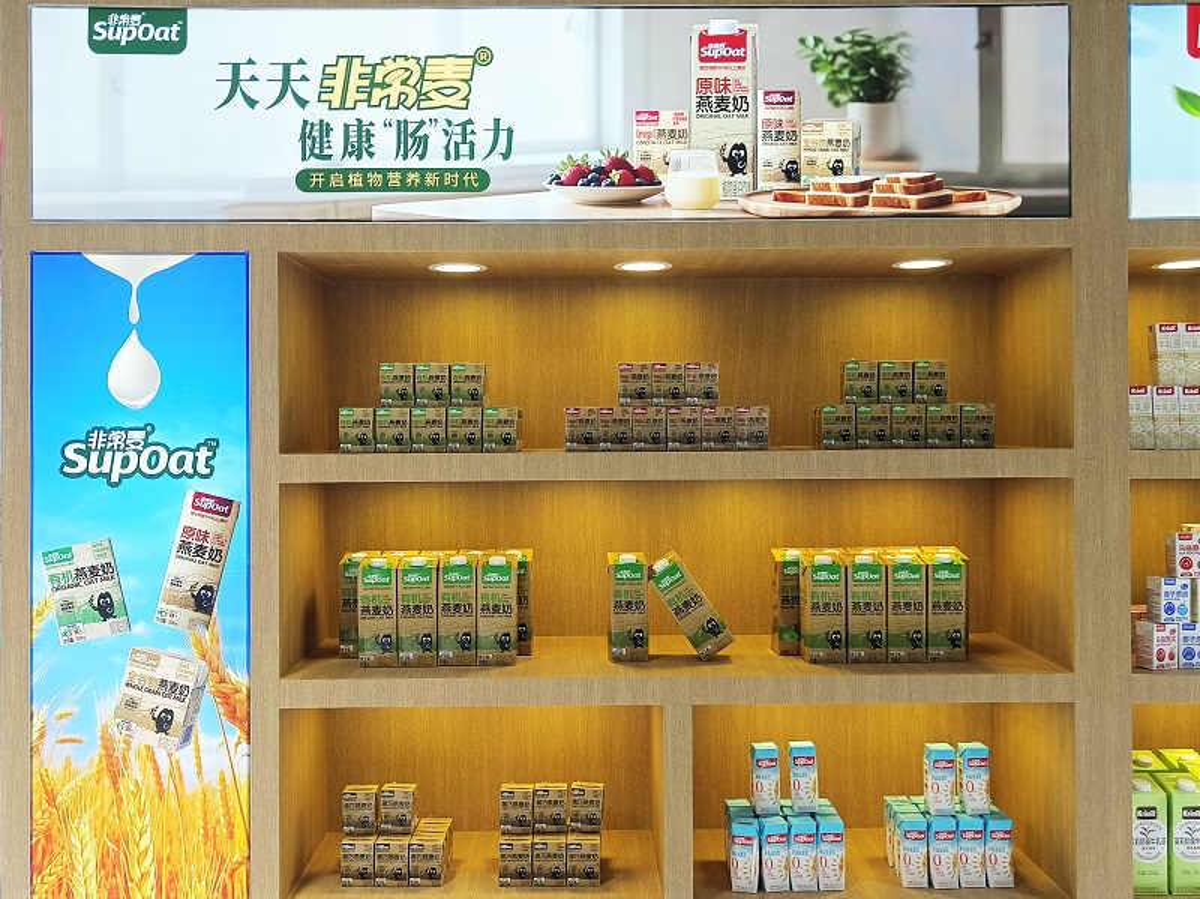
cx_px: 600
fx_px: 797
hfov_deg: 74.0
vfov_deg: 58.8
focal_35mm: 23
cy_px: 450
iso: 171
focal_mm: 5.59
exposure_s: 1/100
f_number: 1.88
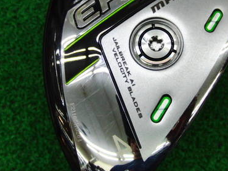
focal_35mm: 64
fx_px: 422
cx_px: 136
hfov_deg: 30.2
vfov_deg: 22.8
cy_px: 52
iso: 250
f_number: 3.6
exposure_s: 1/80
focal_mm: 6.42
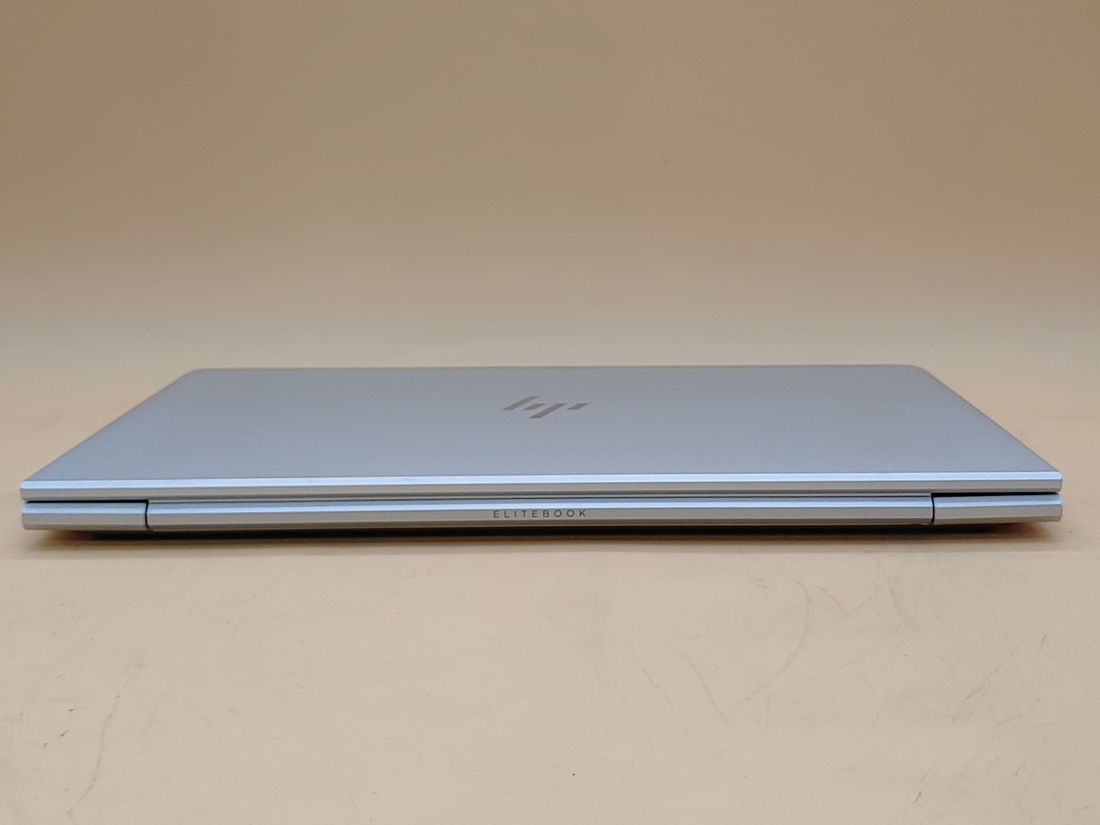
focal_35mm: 46
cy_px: 412
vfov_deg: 31.5
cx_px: 550
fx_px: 1462
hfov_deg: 41.2
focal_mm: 4.36
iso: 50
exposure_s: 1/183
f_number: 1.8
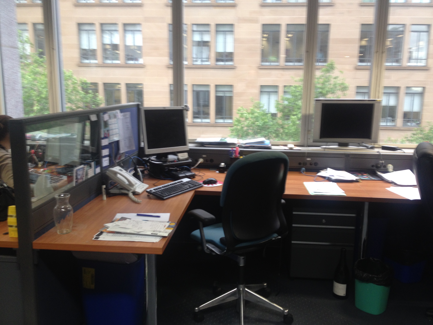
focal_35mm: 35
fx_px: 438
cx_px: 216
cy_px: 162
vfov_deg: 40.7
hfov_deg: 52.6
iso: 80
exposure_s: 1/20
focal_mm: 4.28
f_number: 2.4
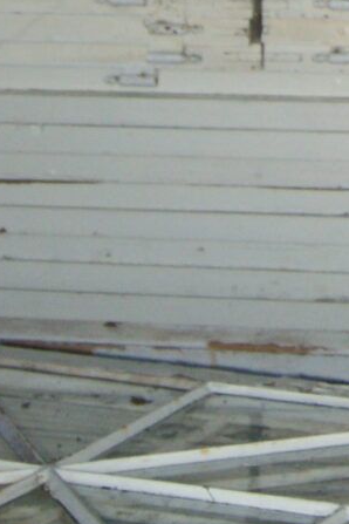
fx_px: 2995
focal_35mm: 206
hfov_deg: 6.5
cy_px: -438
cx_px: 665
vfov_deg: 9.5
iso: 400
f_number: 5.6
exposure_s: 1/60
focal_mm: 24
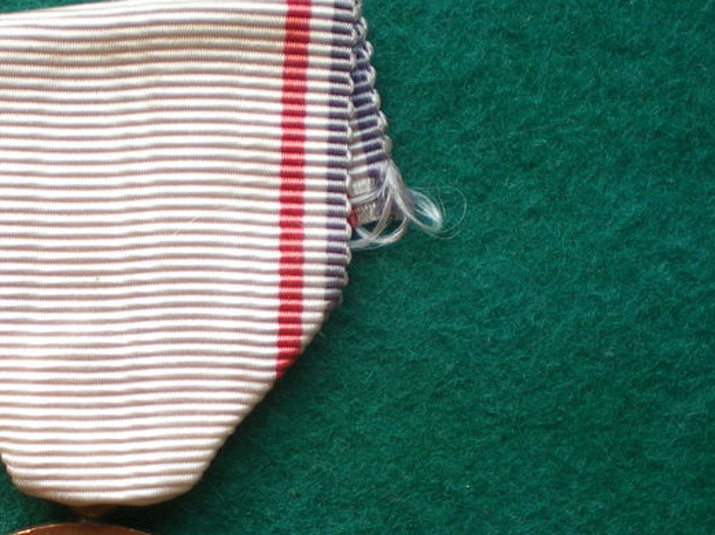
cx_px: 75
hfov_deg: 25.9
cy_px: 490
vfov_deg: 19.7
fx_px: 1507
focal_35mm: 73
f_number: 3.1
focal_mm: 6.3
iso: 100
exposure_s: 1/50
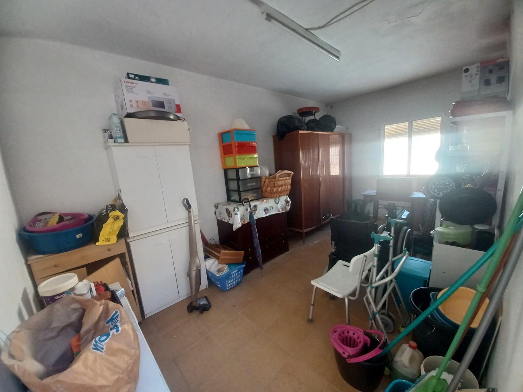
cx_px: 262
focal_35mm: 13
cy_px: 196
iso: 125
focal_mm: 1.42
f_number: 2.2
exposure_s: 1/50
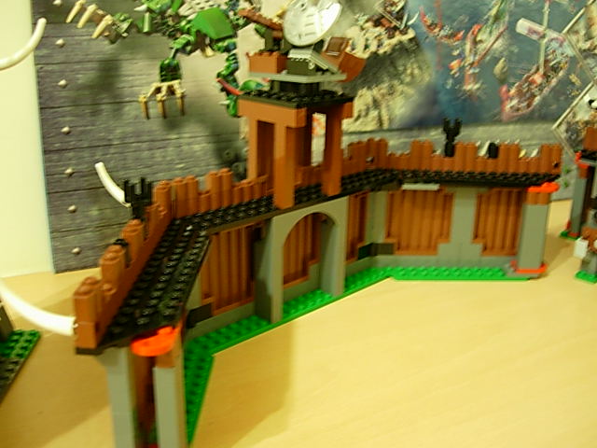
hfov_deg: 49.0
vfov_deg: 37.7
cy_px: 224
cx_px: 298
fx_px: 655
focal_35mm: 38
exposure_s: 1/2.5
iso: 200
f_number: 2.8
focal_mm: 7.8
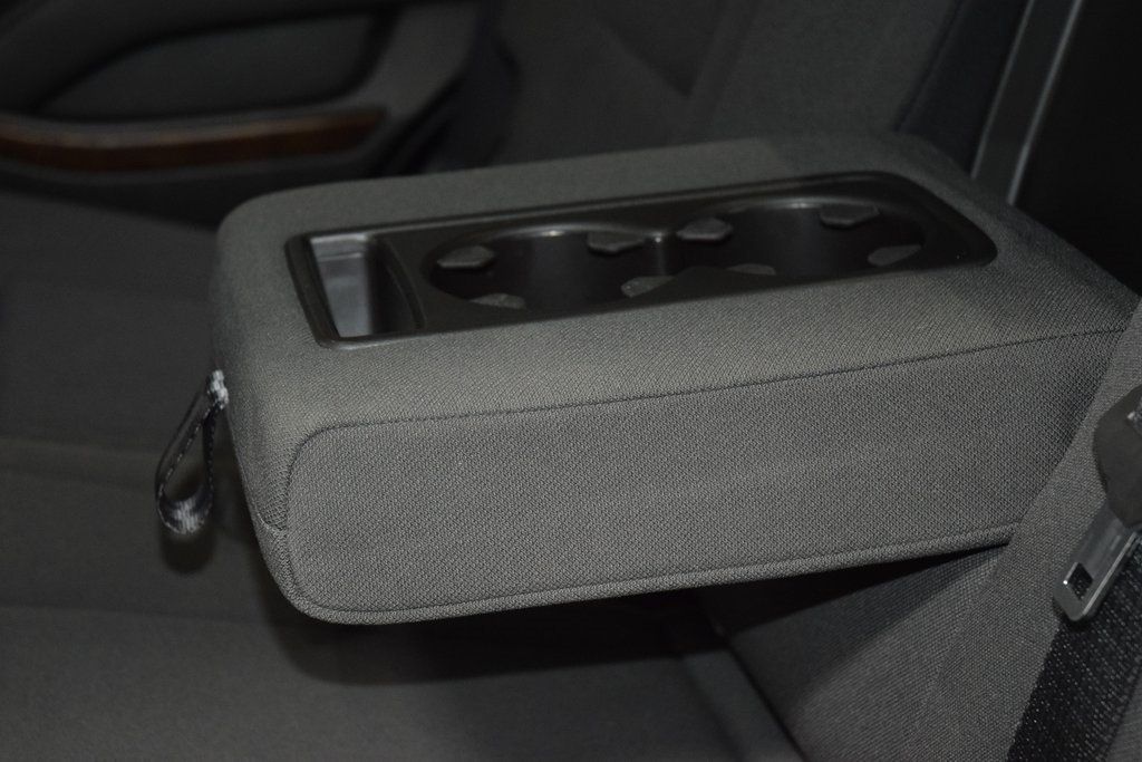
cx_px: 571
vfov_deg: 19.7
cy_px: 381
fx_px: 2189
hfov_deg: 29.2
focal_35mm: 69
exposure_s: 1/25
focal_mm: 46
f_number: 4.5
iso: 2500
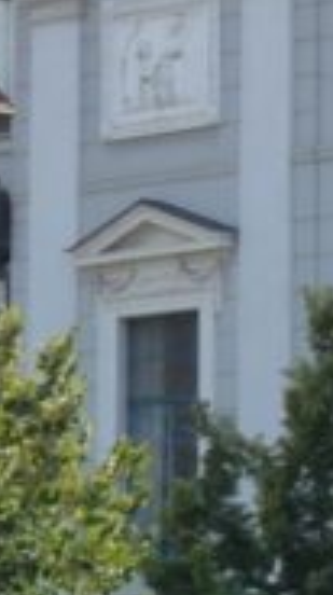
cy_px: 42
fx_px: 4979
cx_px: 1225
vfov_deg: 6.8
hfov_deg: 3.7
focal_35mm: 316
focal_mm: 9.2
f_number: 5
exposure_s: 1/250
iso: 160
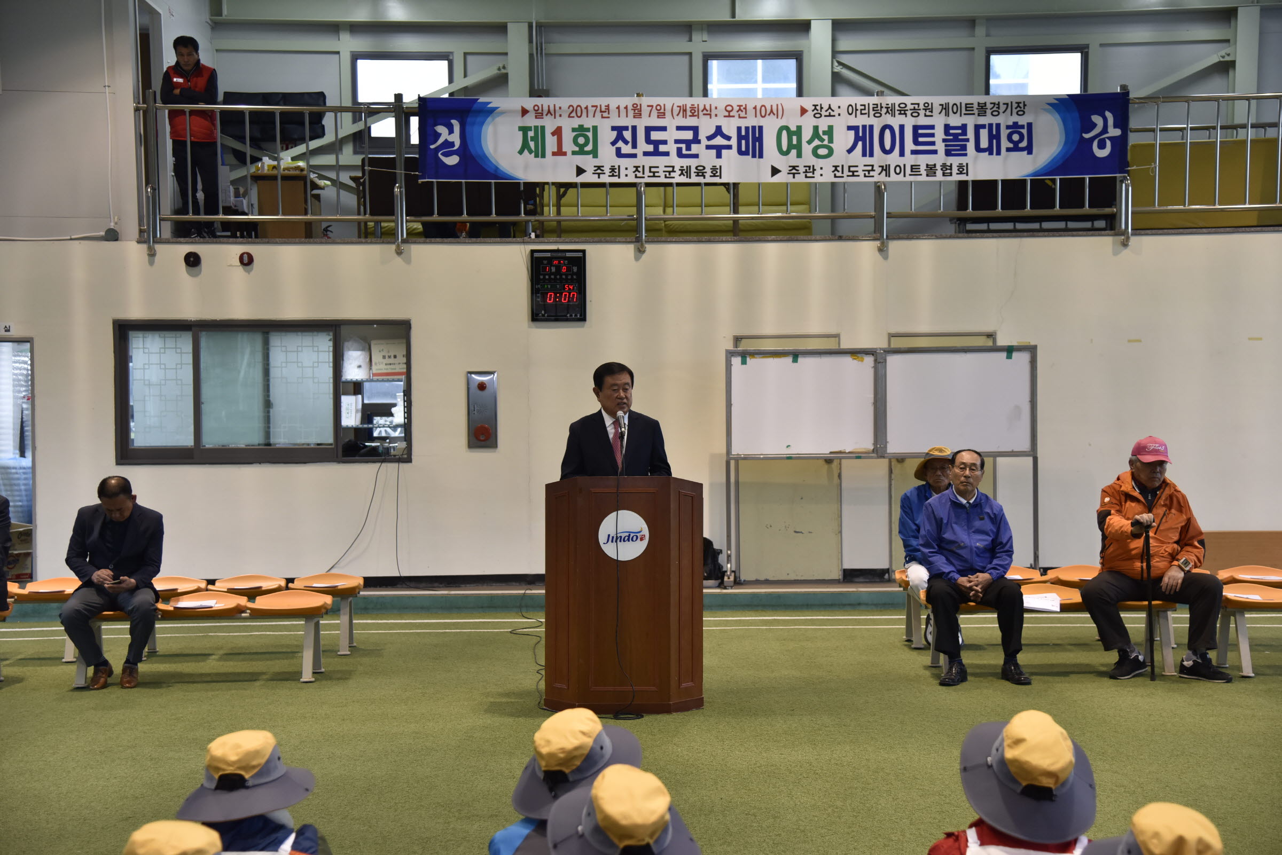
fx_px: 1852
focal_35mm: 52
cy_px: 428
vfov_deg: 26.0
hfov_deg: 38.2
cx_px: 641
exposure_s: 1/125
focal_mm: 52
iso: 800
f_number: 4
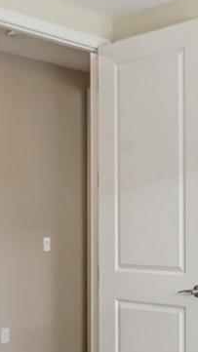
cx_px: 199
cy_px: 237
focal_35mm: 65
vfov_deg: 32.1
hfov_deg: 18.1
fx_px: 607
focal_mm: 14
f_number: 8
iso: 400
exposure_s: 1/200
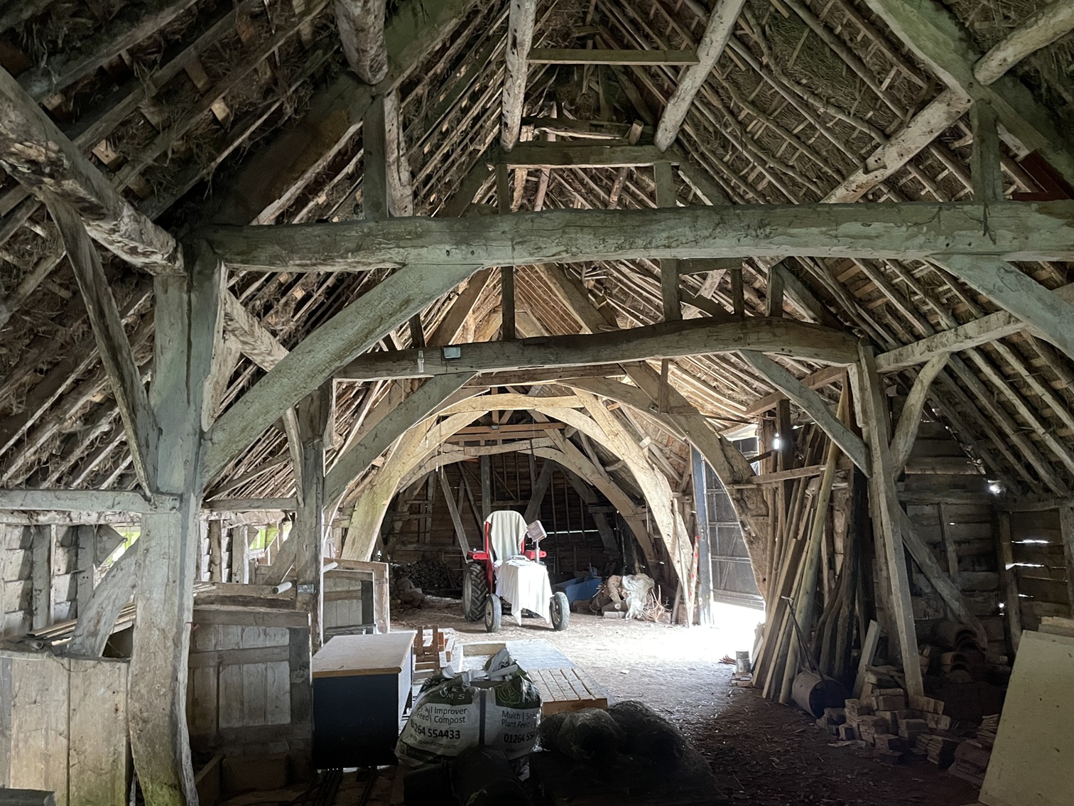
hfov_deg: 67.3
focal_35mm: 26
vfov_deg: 53.1
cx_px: 537
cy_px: 403
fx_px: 807
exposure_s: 1/32
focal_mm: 4.2
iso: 640
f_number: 1.6
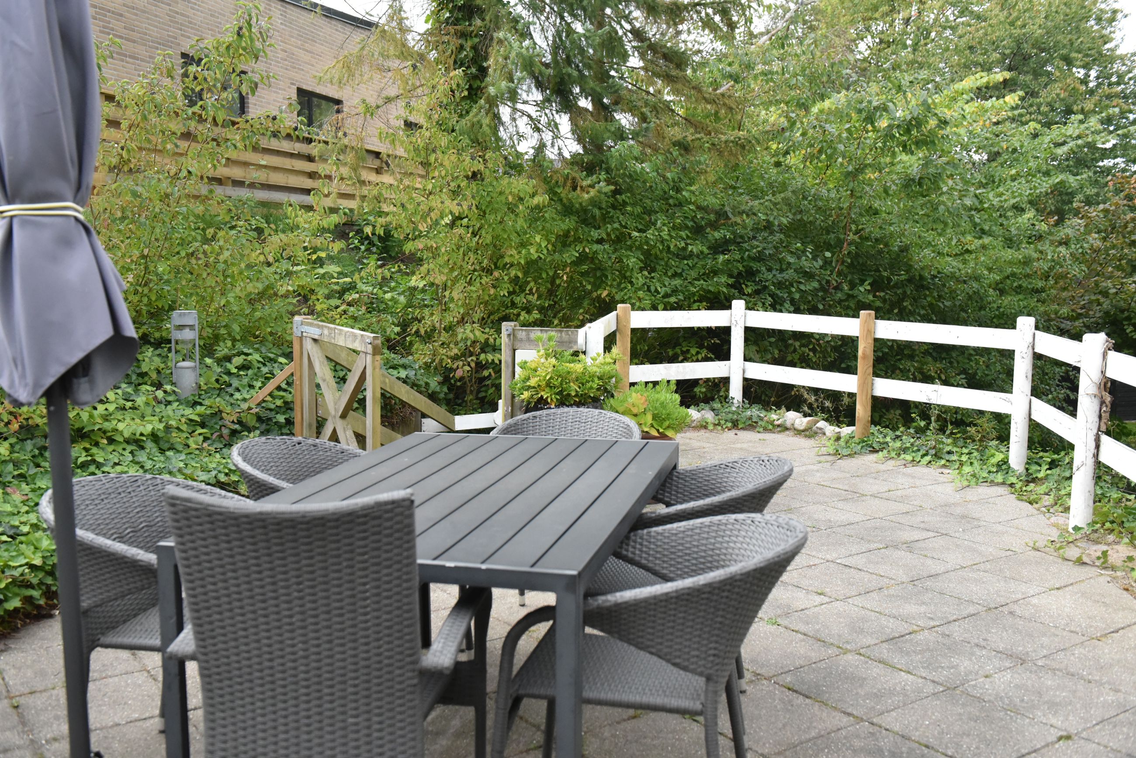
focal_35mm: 34
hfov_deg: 55.8
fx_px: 1073
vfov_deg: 38.9
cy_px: 379
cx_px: 568
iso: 5000
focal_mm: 34
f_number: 5
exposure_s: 1/4000
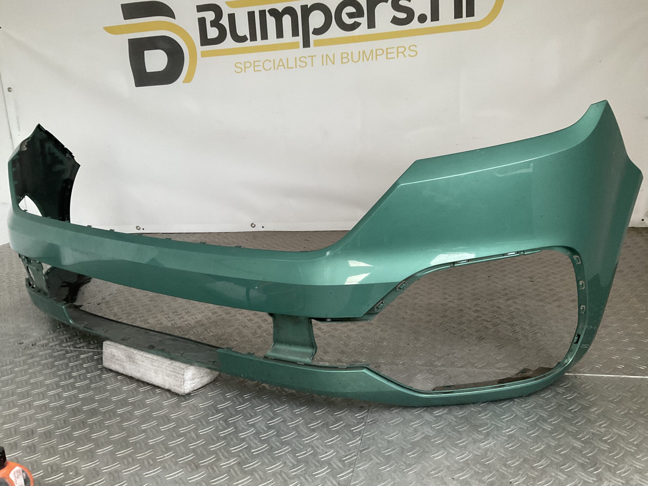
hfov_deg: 61.7
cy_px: 243
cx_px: 324
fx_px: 543
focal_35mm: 29
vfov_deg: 48.2
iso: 160
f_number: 1.8
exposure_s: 1/50
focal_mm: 3
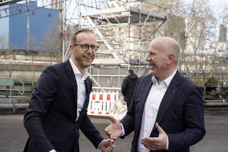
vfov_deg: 26.4
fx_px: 323
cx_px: 114
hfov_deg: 38.9
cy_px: 76
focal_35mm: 51
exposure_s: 1/200
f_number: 6.3
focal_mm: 51
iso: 320
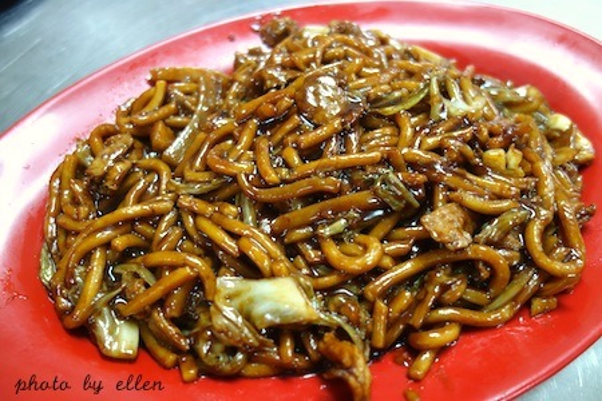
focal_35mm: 28
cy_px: 200
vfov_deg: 46.4
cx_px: 301
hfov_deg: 65.5
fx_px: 468
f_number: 1.8
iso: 800
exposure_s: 1/80
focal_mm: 10.4
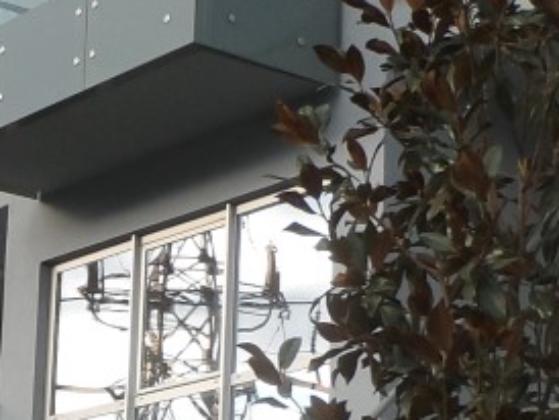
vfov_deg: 11.7
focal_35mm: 126
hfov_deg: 15.4
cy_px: 357
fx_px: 2037
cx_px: 22
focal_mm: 4
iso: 80
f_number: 3.2
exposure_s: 1/180
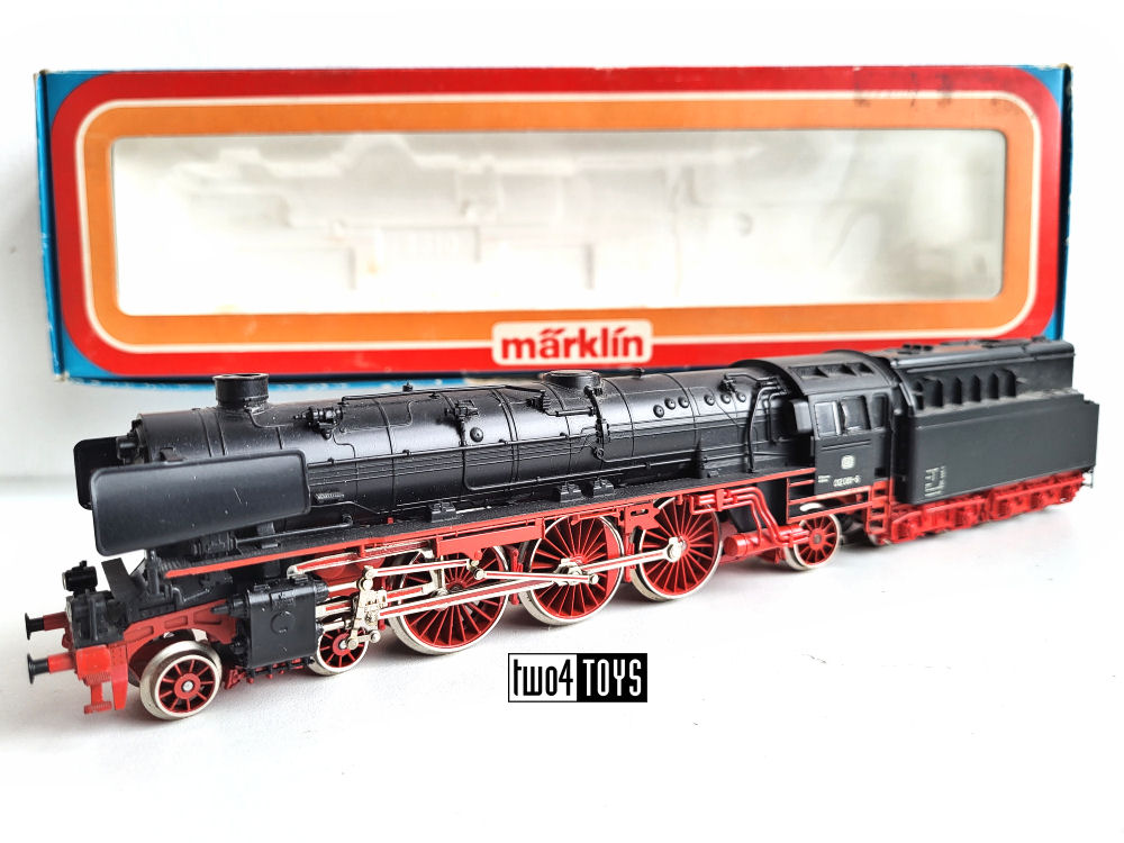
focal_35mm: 26
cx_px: 562
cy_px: 422
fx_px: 844
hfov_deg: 67.3
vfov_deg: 53.1
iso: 64
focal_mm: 5.4
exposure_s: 1/100
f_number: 1.8
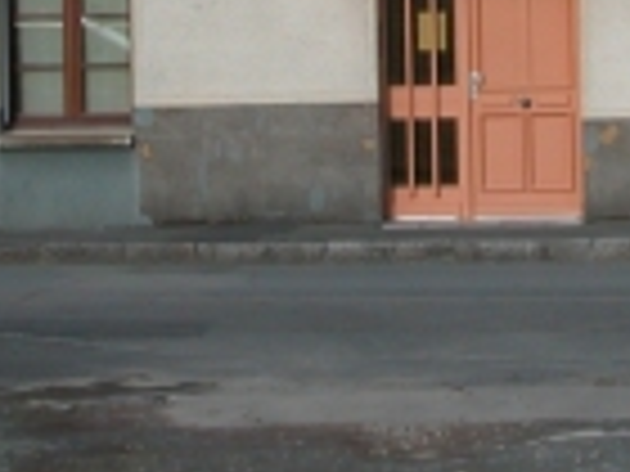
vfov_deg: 8.5
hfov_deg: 11.5
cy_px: -153
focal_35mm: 171
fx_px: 3112
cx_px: 482
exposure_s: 1/358
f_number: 6.3
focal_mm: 8.9
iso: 100
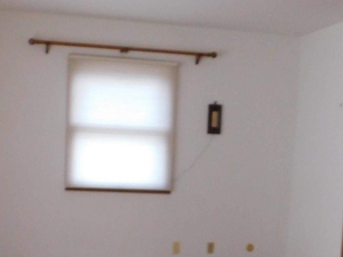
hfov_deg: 29.4
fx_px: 654
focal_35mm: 66
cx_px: 176
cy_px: 217
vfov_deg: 21.9
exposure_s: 1/4
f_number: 3.2
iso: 800
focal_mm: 5.3
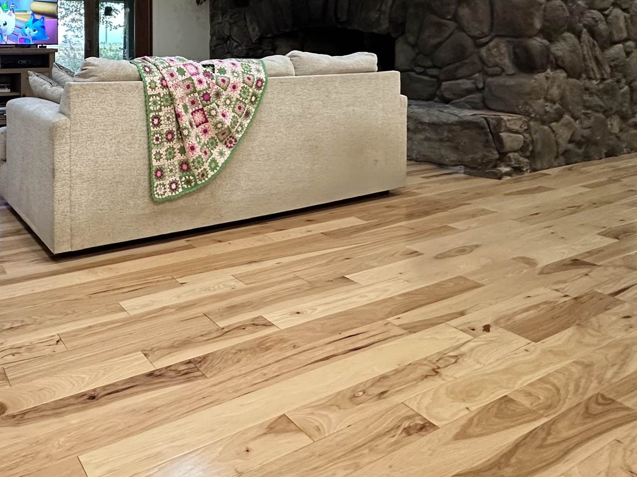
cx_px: 112
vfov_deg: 45.1
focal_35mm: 28
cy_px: 48
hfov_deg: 57.8
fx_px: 515
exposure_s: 1/54
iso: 400
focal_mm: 2.22
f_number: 2.2
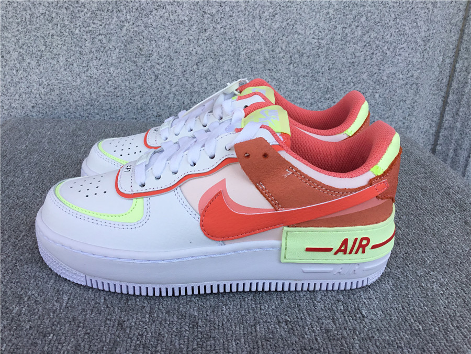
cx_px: 236
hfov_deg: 58.4
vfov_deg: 45.4
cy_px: 177
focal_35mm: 31
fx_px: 422
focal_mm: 3.3
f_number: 2.4
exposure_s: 1/547
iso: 25
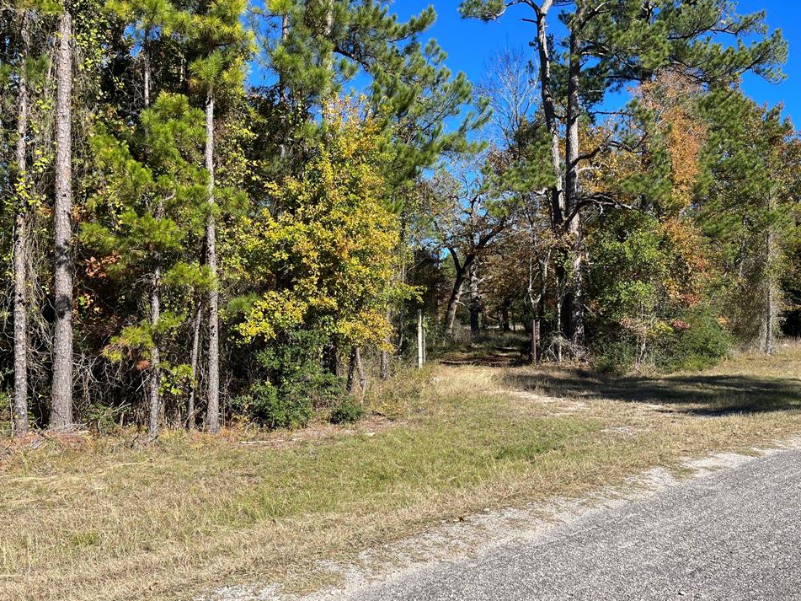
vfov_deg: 49.7
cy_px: 314
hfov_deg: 63.4
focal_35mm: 28
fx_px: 648
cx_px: 407
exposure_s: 1/2179
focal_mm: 5.1
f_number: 1.6
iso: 50
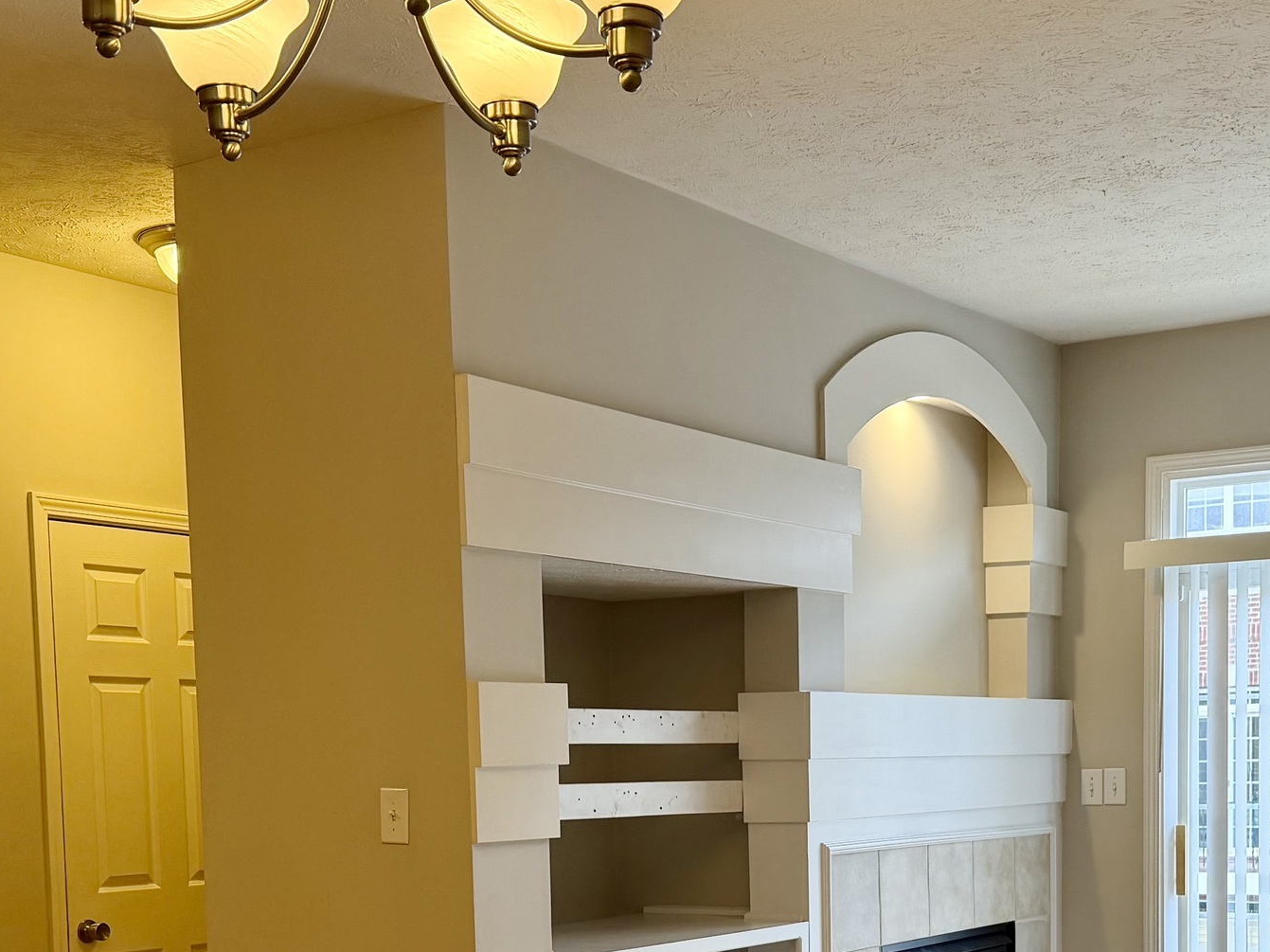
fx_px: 2017
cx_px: 814
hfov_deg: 34.7
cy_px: 909
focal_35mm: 55
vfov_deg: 25.5
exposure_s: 1/178
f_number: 1.78
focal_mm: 6.76
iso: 80
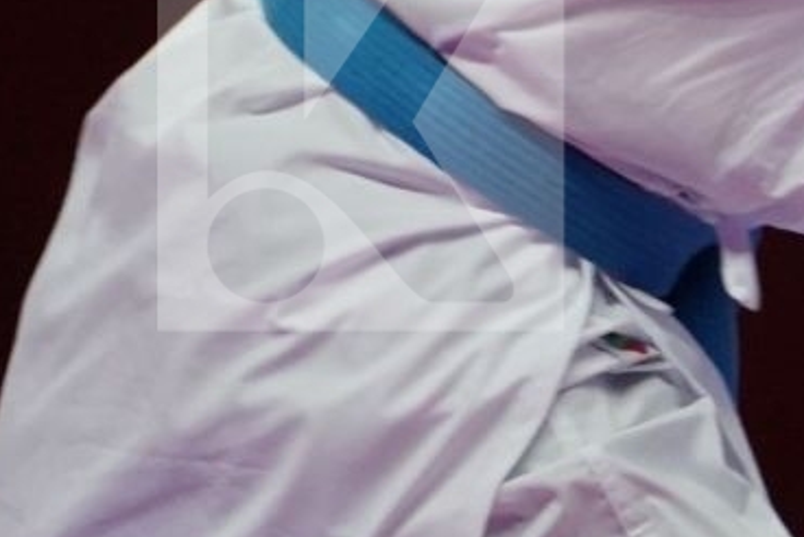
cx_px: 1842
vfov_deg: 0.7
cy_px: -644
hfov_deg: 1.1
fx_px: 41057
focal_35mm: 1837
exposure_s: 1/1000
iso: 2500
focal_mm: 251
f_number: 4
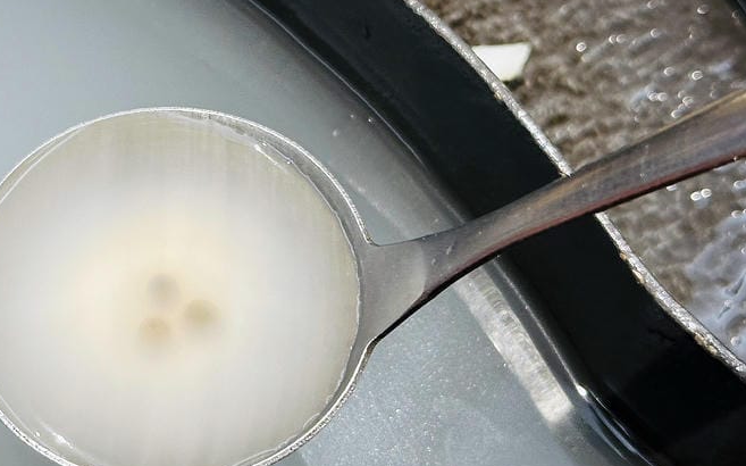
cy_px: 230
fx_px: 1890
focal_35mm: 93
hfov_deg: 22.1
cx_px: 158
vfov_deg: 14.0
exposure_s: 1/60
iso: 125
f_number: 1.78
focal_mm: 6.86
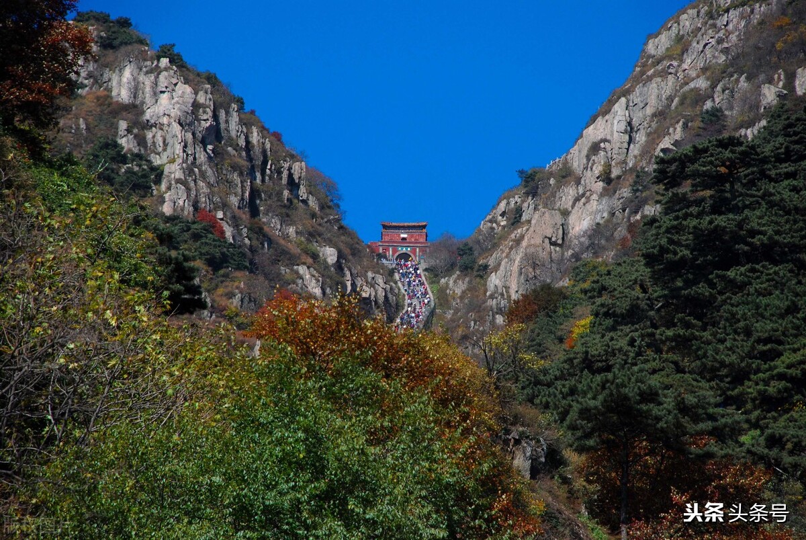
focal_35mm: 202
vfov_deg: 6.8
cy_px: 270
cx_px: 403
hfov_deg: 10.1
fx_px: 4539
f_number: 7.1
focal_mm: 135
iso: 400
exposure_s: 1/800
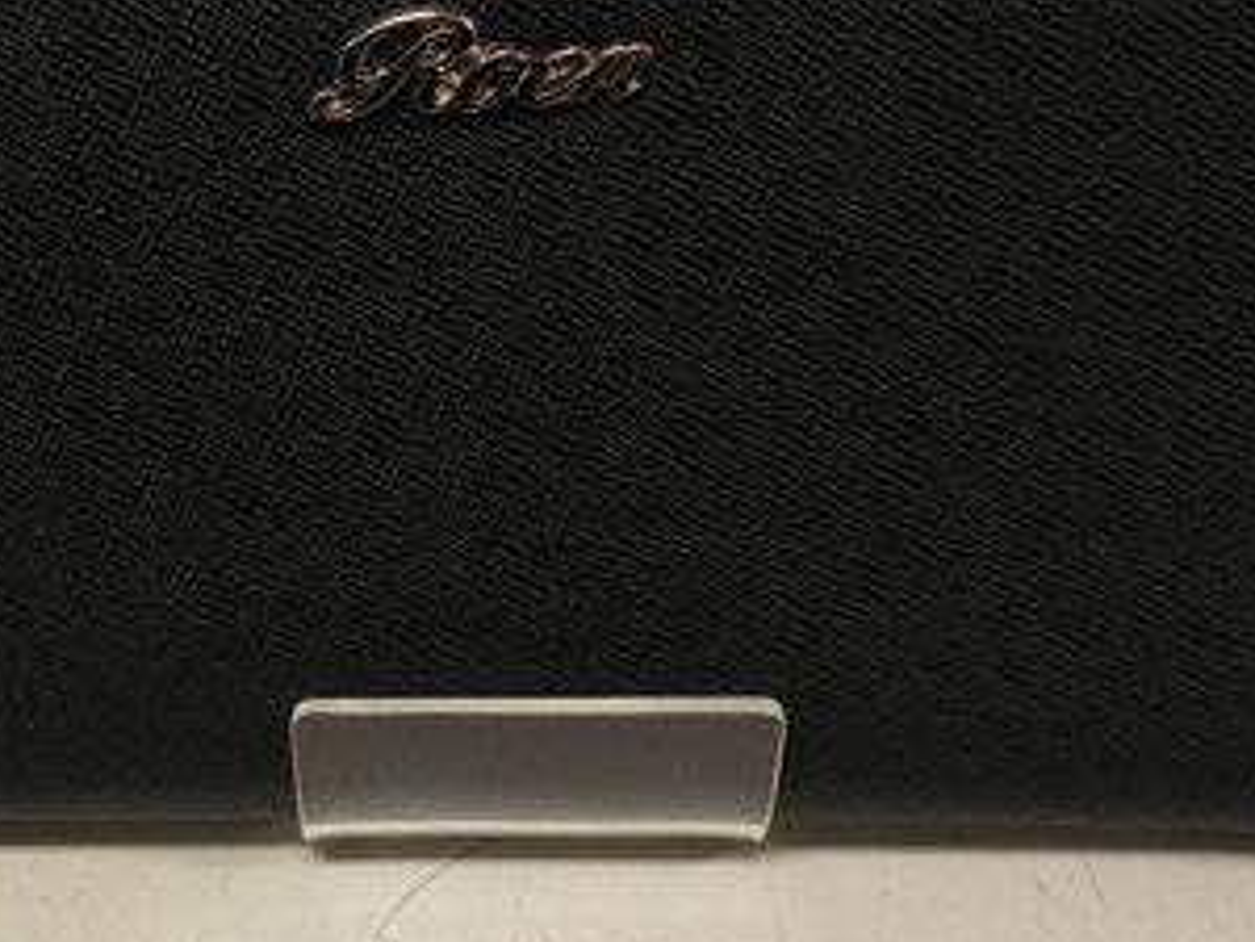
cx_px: 418
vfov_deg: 22.9
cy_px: 532
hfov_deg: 30.0
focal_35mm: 64
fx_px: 2320
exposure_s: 1/20
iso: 160
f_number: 3.5
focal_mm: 5.8
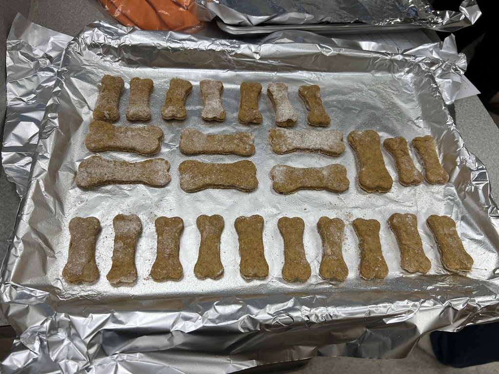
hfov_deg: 67.3
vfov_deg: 53.1
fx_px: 375
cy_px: 187
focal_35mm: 26
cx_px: 250
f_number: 1.5
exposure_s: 1/170
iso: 40
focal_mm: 5.7
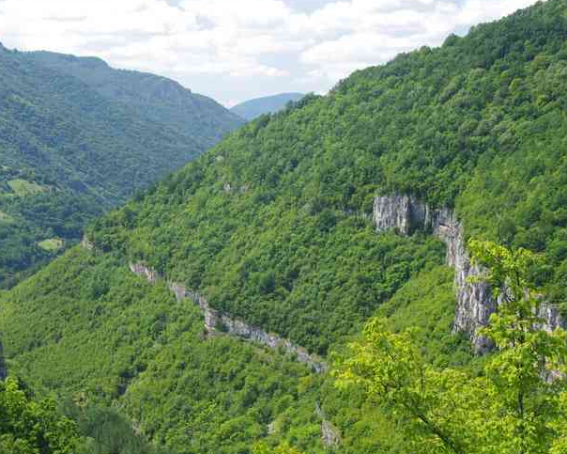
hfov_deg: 21.2
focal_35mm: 90
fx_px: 1515
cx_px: 233
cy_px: 284
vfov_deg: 17.0
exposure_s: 1/60
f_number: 9
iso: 200
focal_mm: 38.8
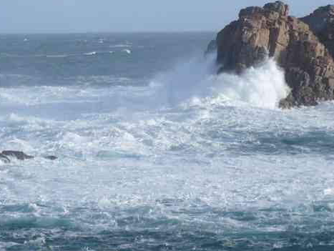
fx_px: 1651
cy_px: 141
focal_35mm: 171
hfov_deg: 11.5
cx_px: 84
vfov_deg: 8.7
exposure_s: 1/800
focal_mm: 9.9
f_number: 3.7
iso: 100
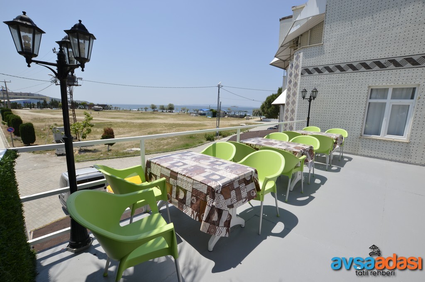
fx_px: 177
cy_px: 141
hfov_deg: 100.5
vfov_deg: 77.1
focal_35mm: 15
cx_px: 212
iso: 100
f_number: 8
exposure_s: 1/350
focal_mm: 10
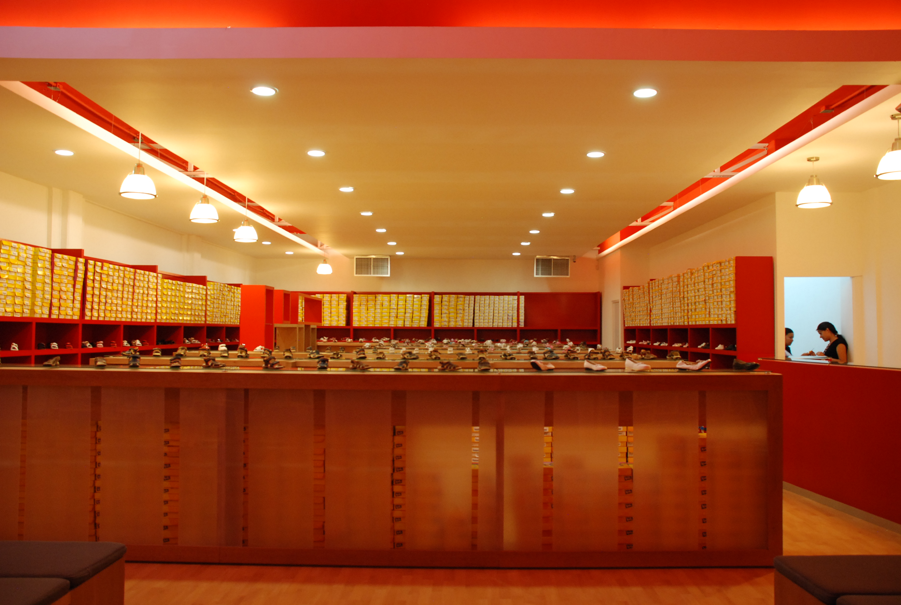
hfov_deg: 61.8
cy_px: 302
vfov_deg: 43.8
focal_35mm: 30
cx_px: 450
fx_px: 752
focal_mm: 20
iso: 560
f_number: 3.8
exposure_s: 1/30
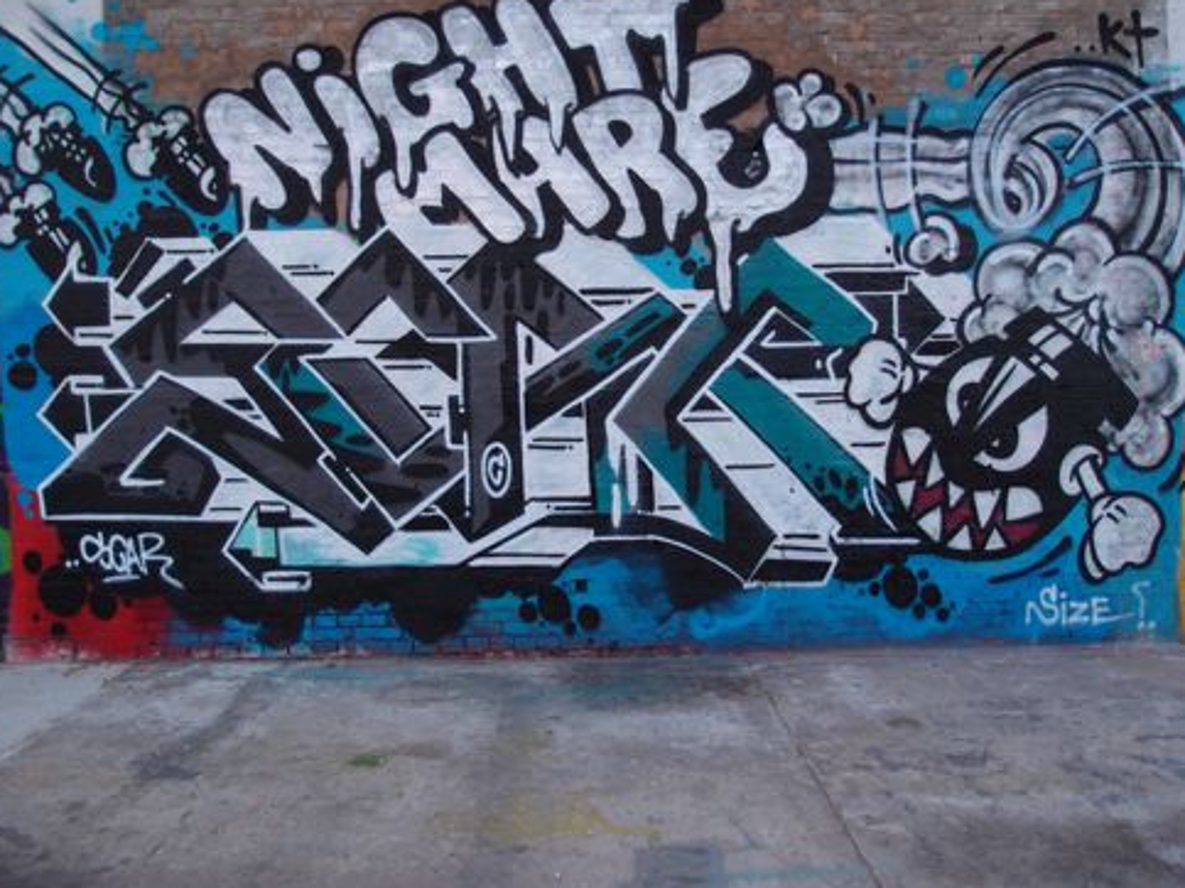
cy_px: 431
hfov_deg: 61.7
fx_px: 993
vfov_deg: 48.2
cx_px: 577
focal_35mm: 29
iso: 125
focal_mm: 6
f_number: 1.8
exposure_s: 1/60
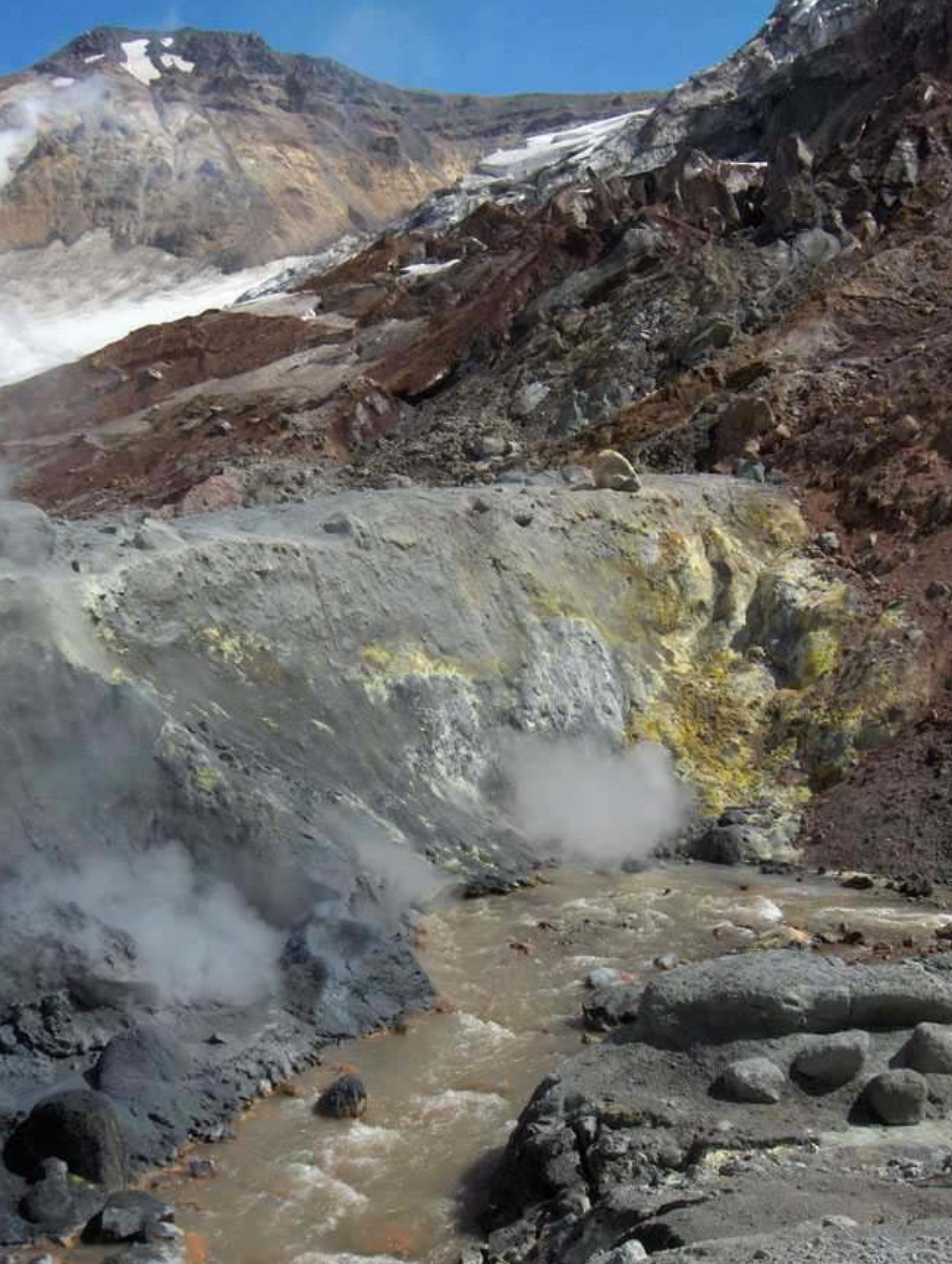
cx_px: 475
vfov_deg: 46.7
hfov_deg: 36.0
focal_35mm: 40
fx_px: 1463
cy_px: 619
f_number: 4.8
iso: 100
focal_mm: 8
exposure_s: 1/2083
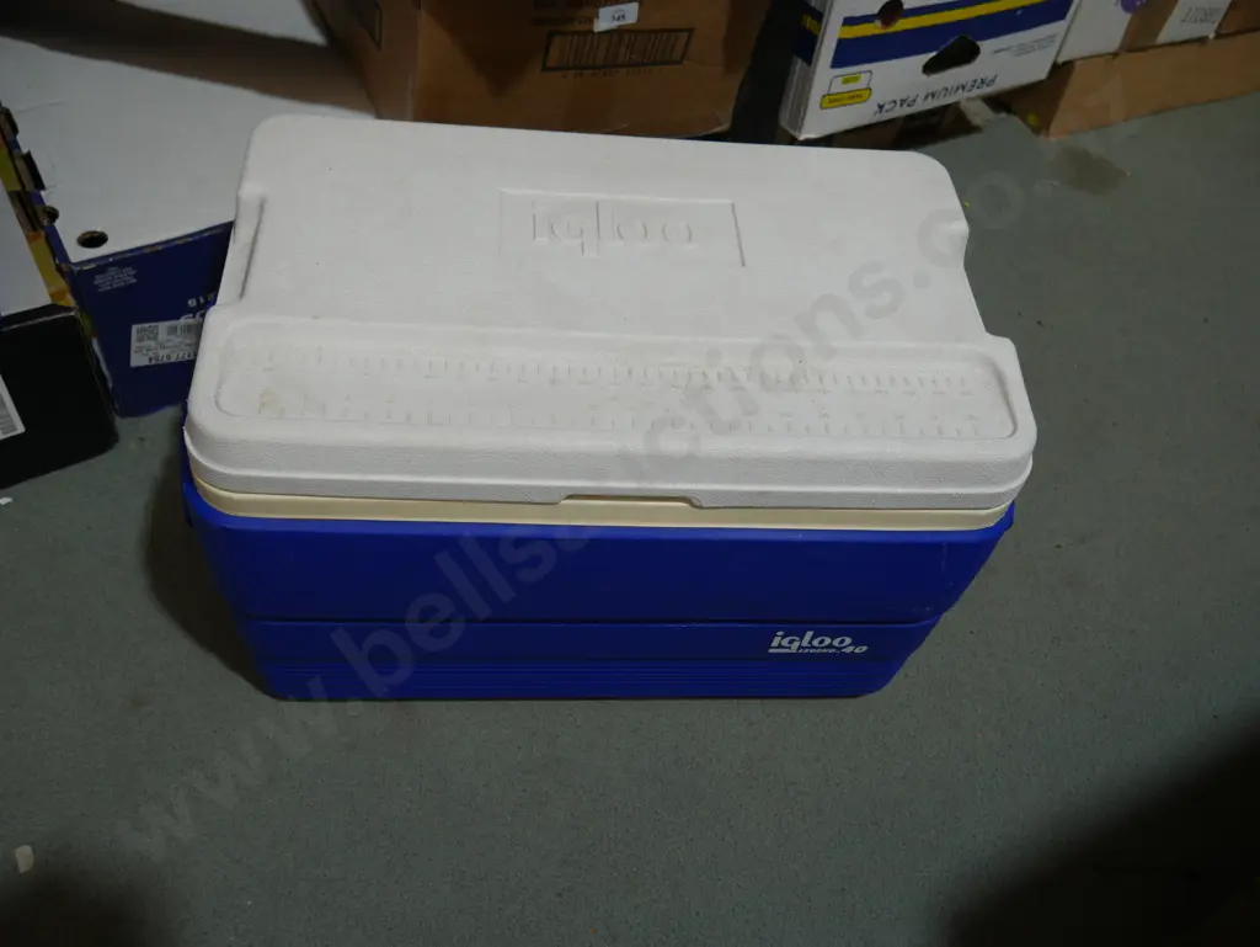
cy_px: 474
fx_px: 1092
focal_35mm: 30
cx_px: 630
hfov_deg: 59.9
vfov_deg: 46.8
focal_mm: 15
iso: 200
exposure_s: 1/125
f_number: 3.6
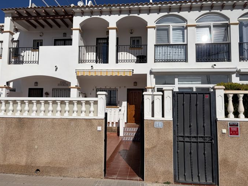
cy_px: 90
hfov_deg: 65.3
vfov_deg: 51.3
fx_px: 193
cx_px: 120
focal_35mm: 27
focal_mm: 5.96
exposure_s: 1/14493
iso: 50
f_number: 1.6
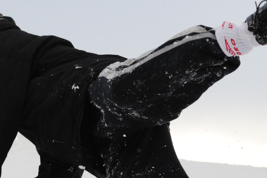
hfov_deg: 6.4
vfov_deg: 4.3
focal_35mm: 323
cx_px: 56
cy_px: 72
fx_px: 2397
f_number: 8
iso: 800
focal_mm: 85
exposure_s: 1/1000
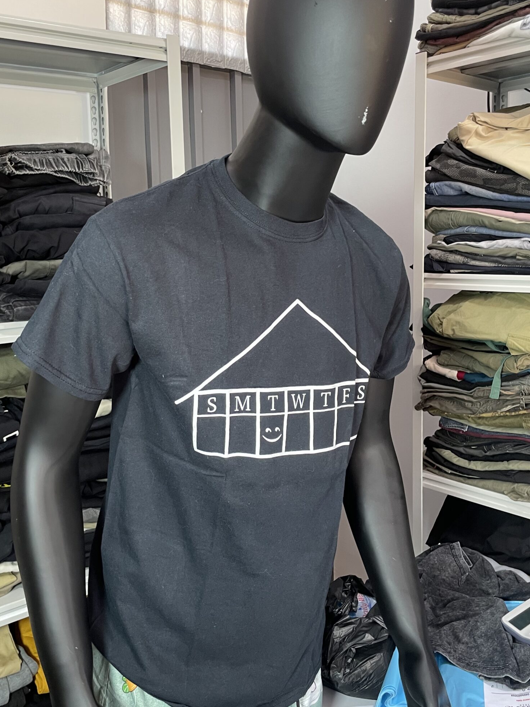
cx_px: 230
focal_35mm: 34
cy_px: 320
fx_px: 694
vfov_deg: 53.9
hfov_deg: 41.7
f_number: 1.6
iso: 125
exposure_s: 1/50
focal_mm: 4.2
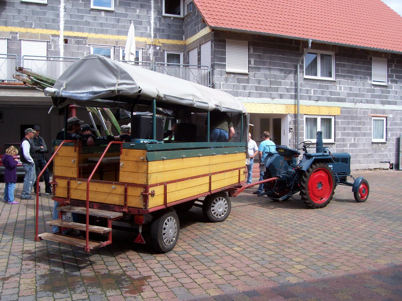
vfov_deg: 41.8
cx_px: 201
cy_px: 150
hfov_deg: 54.0
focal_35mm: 34
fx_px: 395
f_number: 5.1
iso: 80
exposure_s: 1/217
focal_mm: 5.6
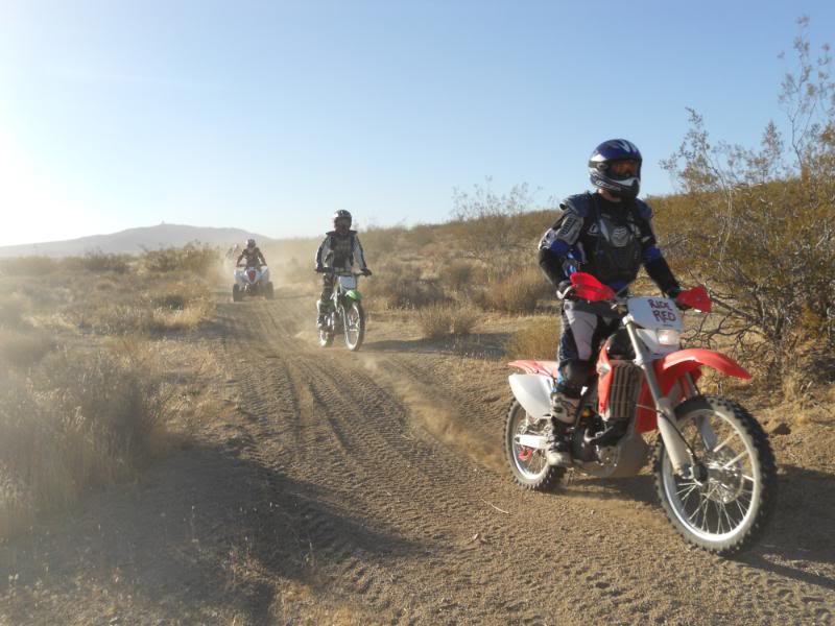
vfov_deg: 44.2
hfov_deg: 56.8
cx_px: 418
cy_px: 313
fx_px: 772
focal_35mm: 32
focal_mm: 5.8
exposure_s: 1/800
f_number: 3.5
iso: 80
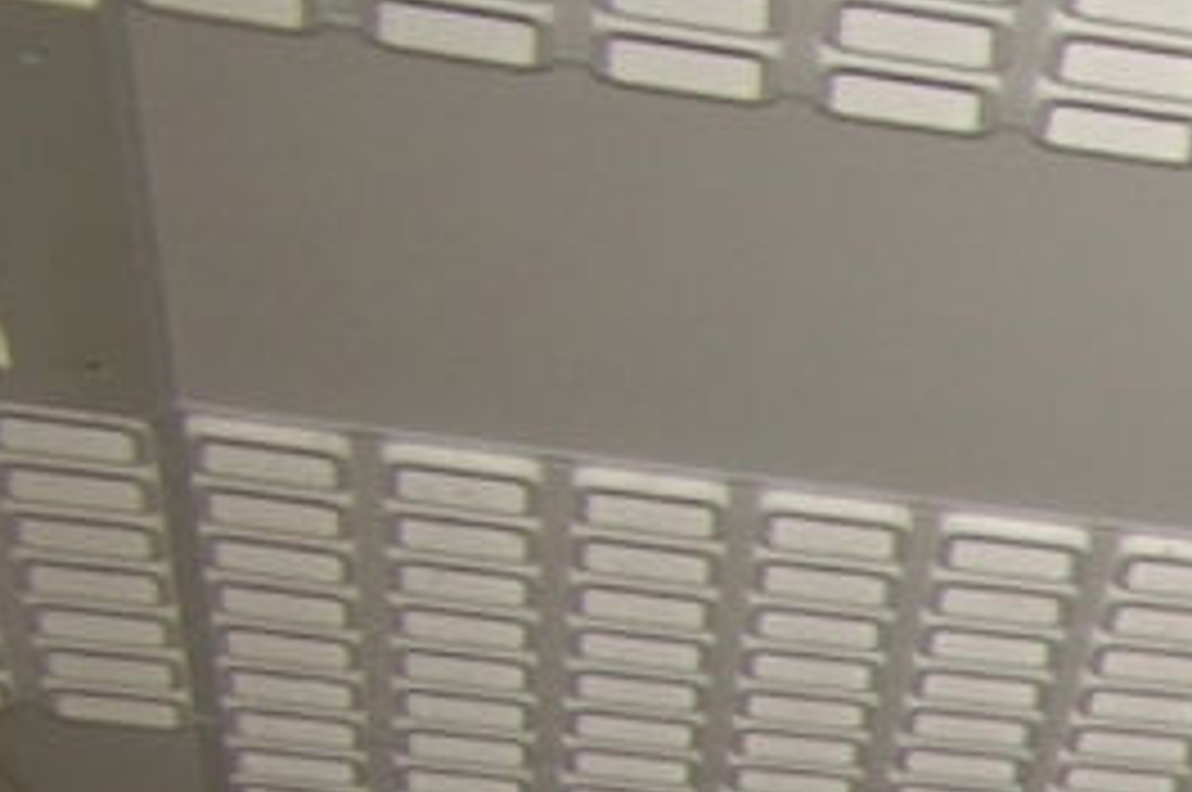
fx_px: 6912
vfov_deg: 5.9
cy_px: 2768
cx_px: 4368
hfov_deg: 7.6
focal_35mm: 209
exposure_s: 1/60
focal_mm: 18
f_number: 4
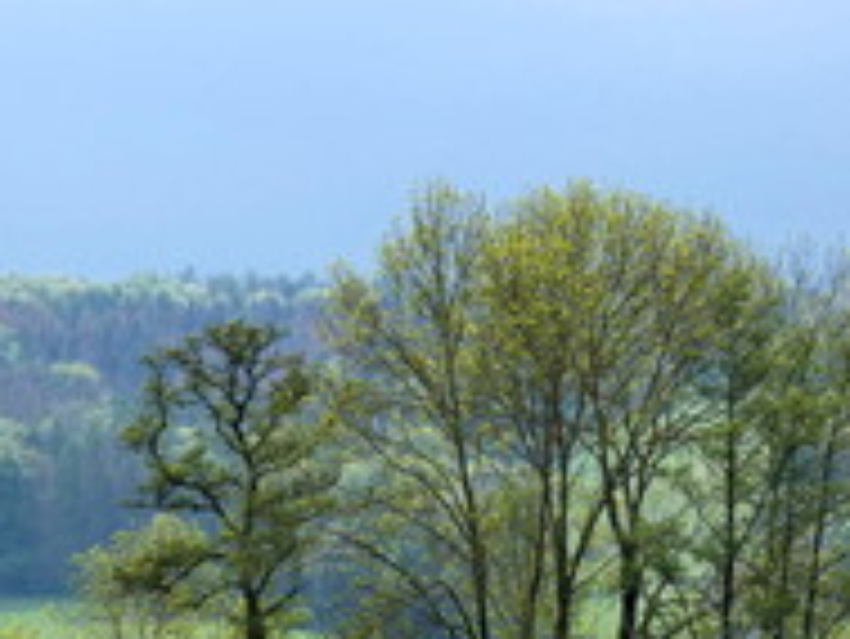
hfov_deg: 10.5
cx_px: 306
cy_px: 587
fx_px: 4644
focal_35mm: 189
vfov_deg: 7.8
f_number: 4.9
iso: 80
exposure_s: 1/320
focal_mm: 18.3
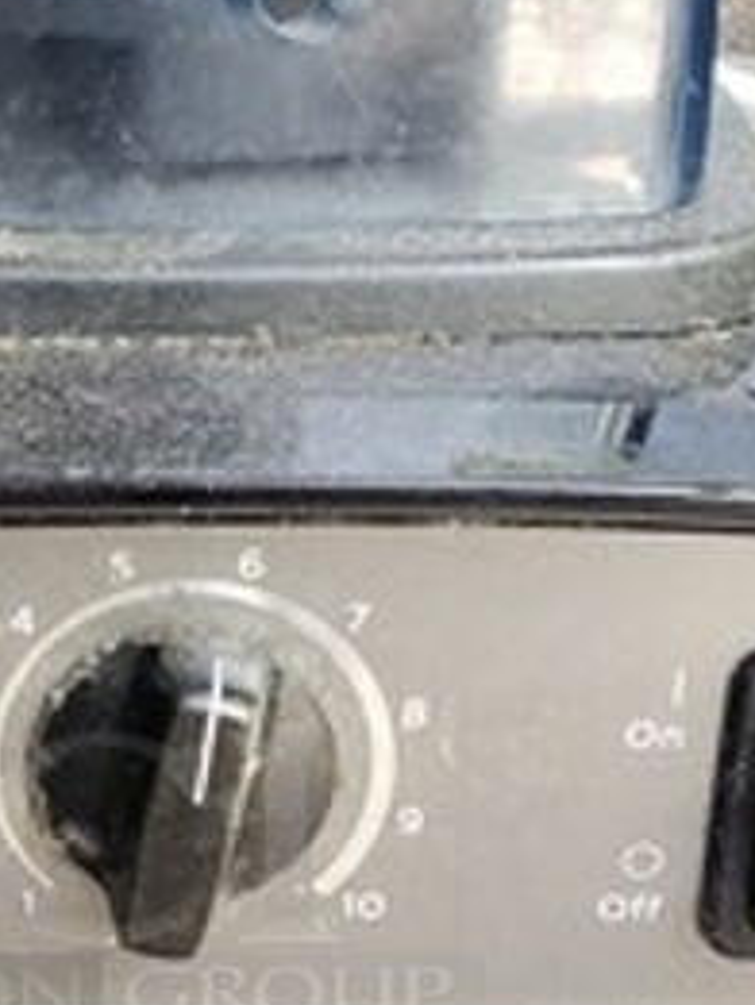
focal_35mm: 81
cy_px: 834
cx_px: 58
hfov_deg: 17.9
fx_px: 2354
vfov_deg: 23.7
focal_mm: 4.3
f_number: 2.4
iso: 320
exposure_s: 1/100
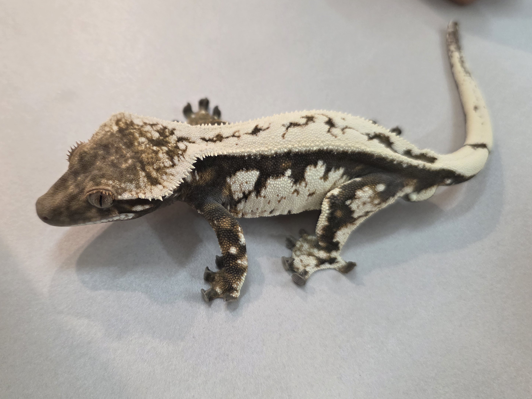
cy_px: 212
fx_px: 492
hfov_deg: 56.4
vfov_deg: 44.1
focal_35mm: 32
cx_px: 215
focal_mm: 6.3
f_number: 1.7
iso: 500
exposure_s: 1/120
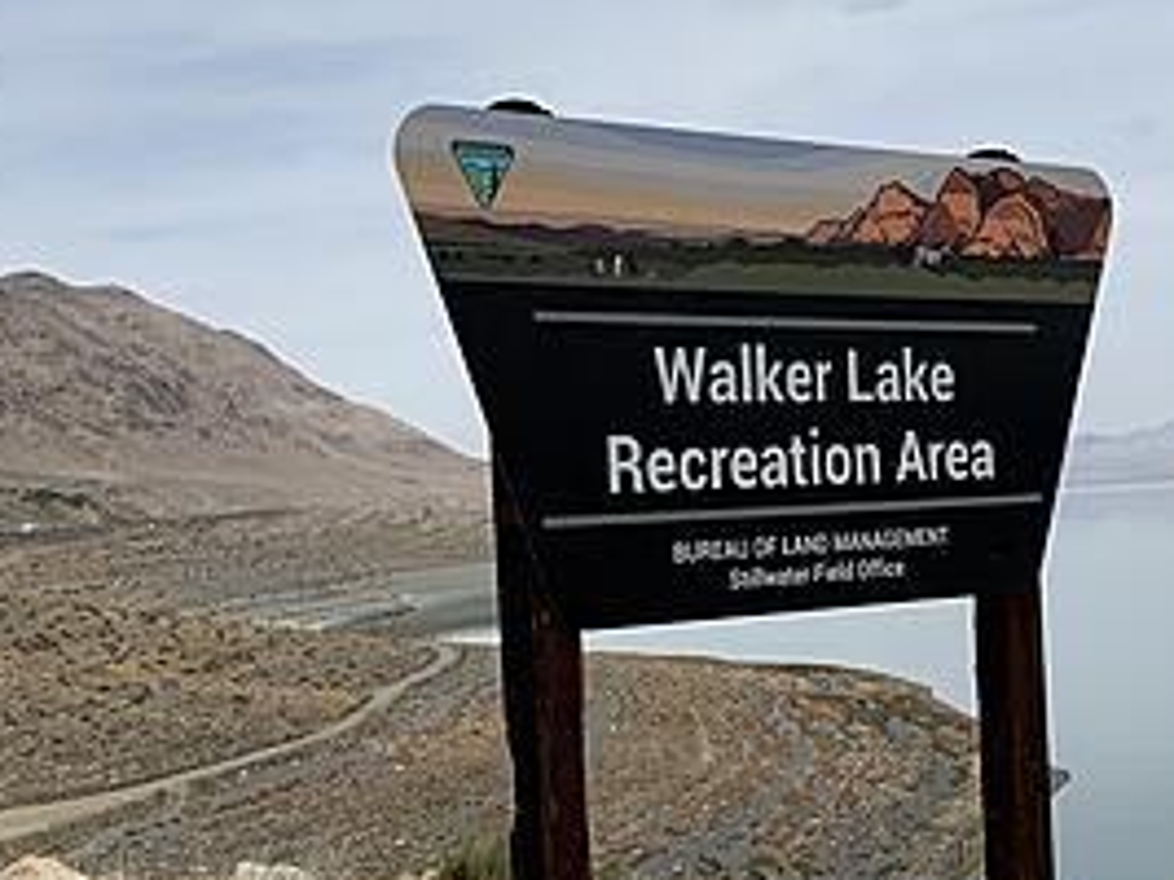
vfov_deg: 36.2
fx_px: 1322
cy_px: 620
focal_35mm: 39
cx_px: 778
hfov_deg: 47.1
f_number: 1.8
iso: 25
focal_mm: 4.25
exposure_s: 1/3289
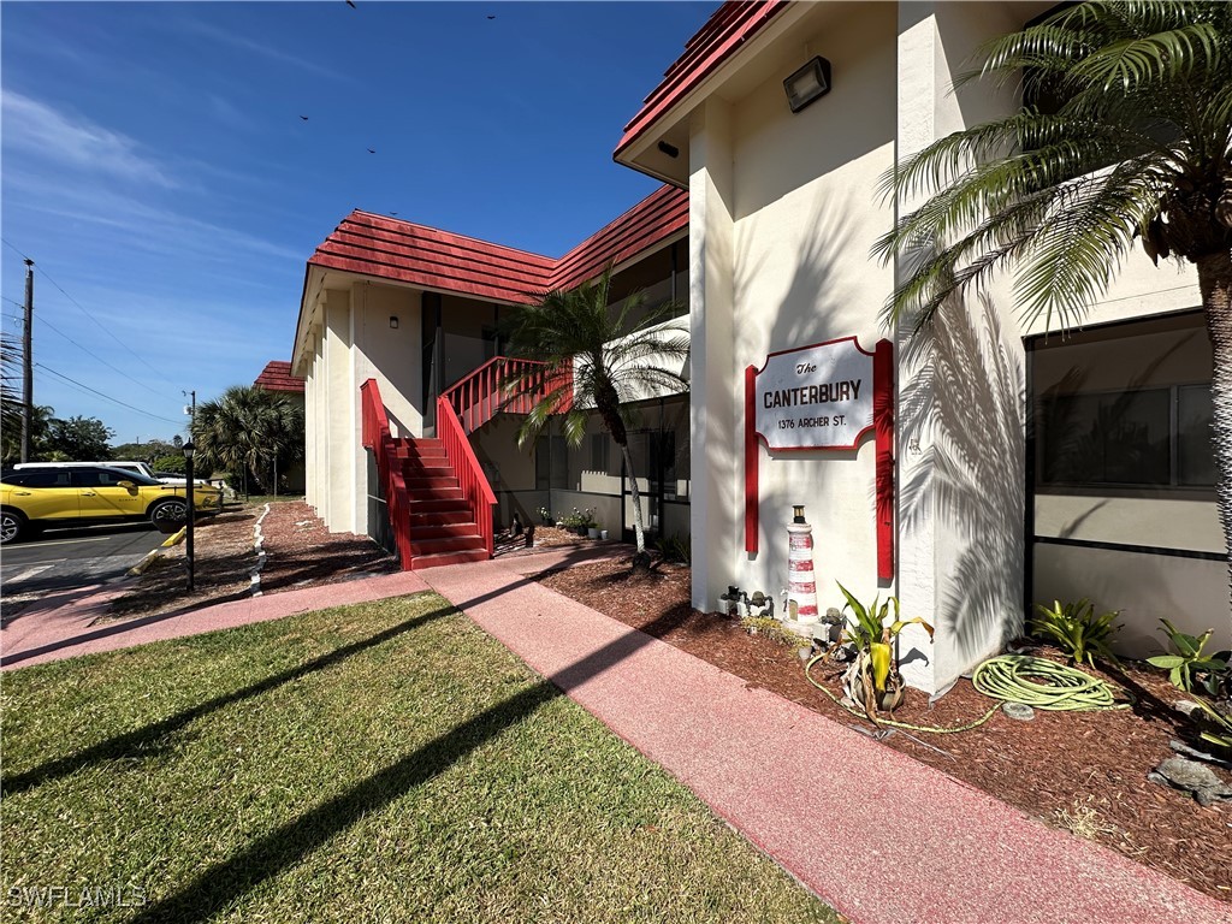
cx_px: 616
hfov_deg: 102.1
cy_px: 462
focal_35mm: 14
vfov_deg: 85.7
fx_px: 498
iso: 50
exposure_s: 1/2681
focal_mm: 2.22
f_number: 2.2
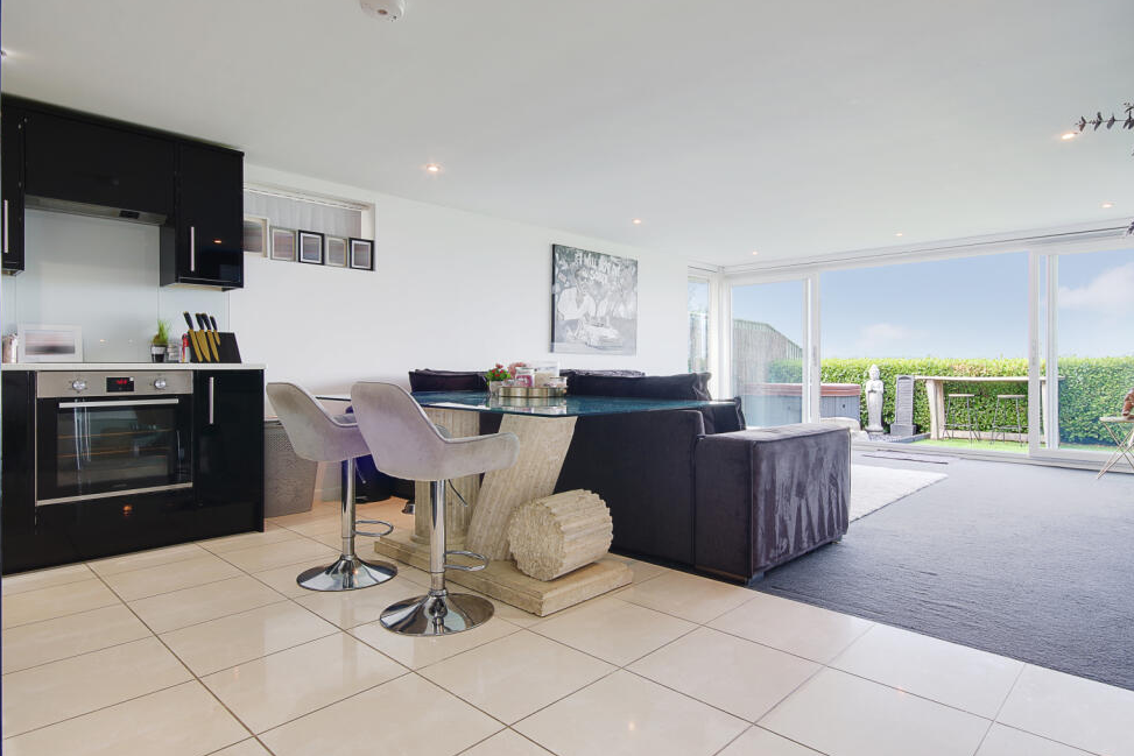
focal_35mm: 20
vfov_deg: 61.9
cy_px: 383
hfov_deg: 83.9
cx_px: 594
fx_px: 630
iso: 100
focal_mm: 13
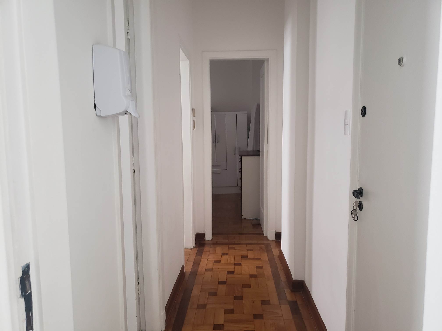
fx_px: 332
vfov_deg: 53.1
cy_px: 166
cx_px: 221
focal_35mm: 26
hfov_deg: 67.3
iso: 250
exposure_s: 1/45
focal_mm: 4.3
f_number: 1.5
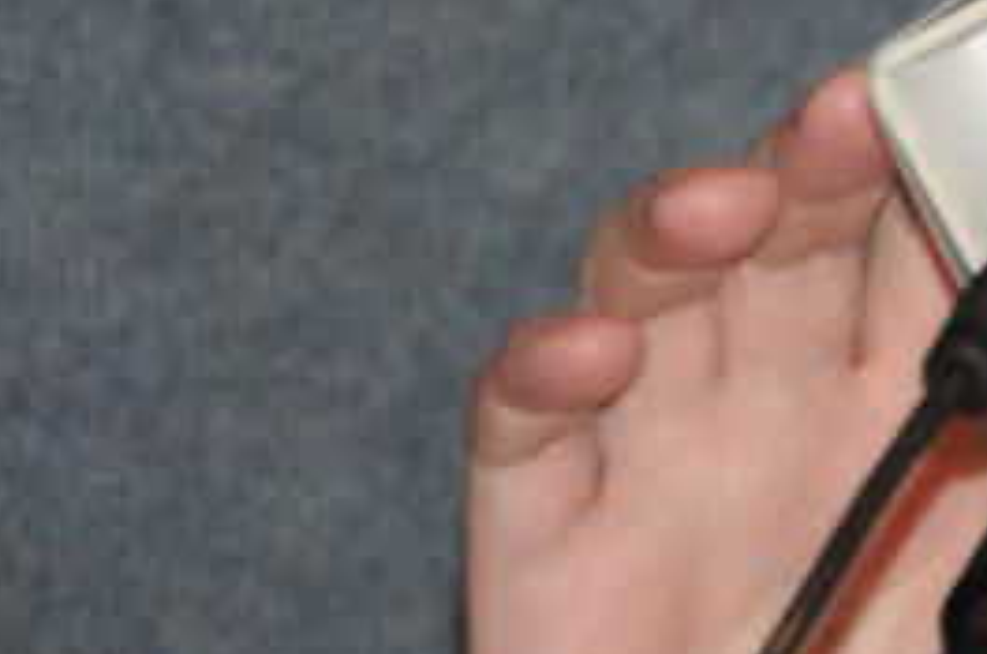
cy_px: -355
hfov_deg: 3.2
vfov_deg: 2.1
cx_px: 1705
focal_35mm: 640
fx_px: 17515
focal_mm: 110
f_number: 6.3
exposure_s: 1/200
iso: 3200
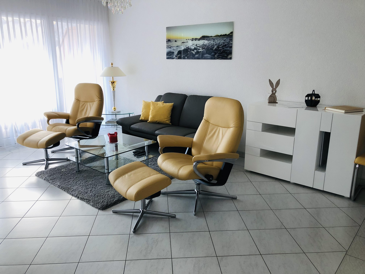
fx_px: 295
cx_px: 182
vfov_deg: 49.7
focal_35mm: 28
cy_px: 137
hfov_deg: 63.4
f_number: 1.8
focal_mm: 3.99
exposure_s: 1/24
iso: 40
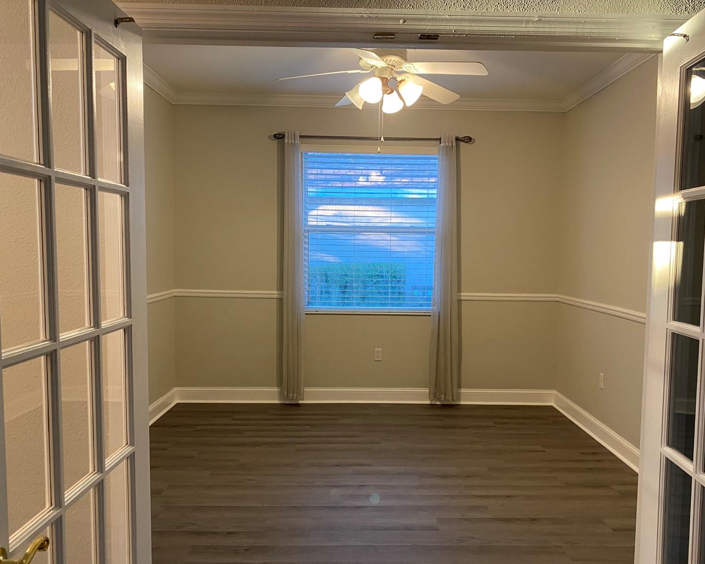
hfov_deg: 62.2
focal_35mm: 28
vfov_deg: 51.5
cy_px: 284
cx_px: 368
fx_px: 584
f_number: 1.8
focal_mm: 4.25
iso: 160
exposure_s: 1/60
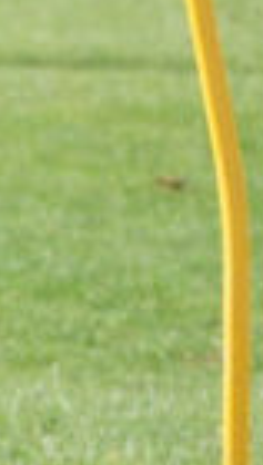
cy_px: -125
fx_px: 18416
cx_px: -1099
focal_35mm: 1489
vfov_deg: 1.4
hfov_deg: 0.8
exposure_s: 1/1250
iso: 400
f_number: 5.6
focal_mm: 130
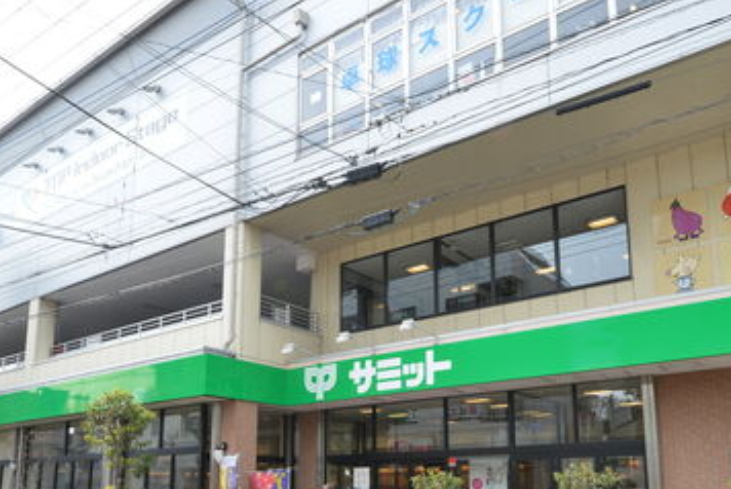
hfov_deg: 58.6
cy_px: 390
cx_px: 399
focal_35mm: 32
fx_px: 650
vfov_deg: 39.6
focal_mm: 19
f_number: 16
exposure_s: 1/40
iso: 400
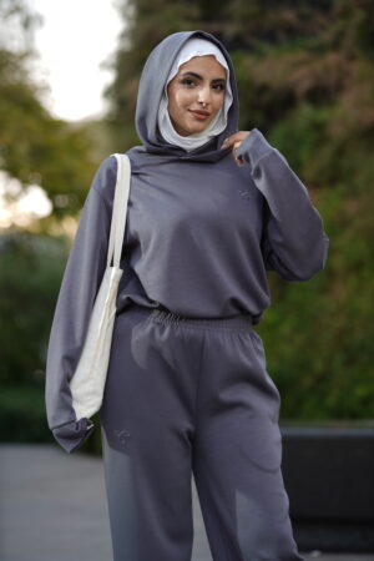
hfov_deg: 10.2
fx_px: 2104
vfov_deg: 15.2
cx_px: 187
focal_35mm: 135
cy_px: 280
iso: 50
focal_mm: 135
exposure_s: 1/60
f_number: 3.5
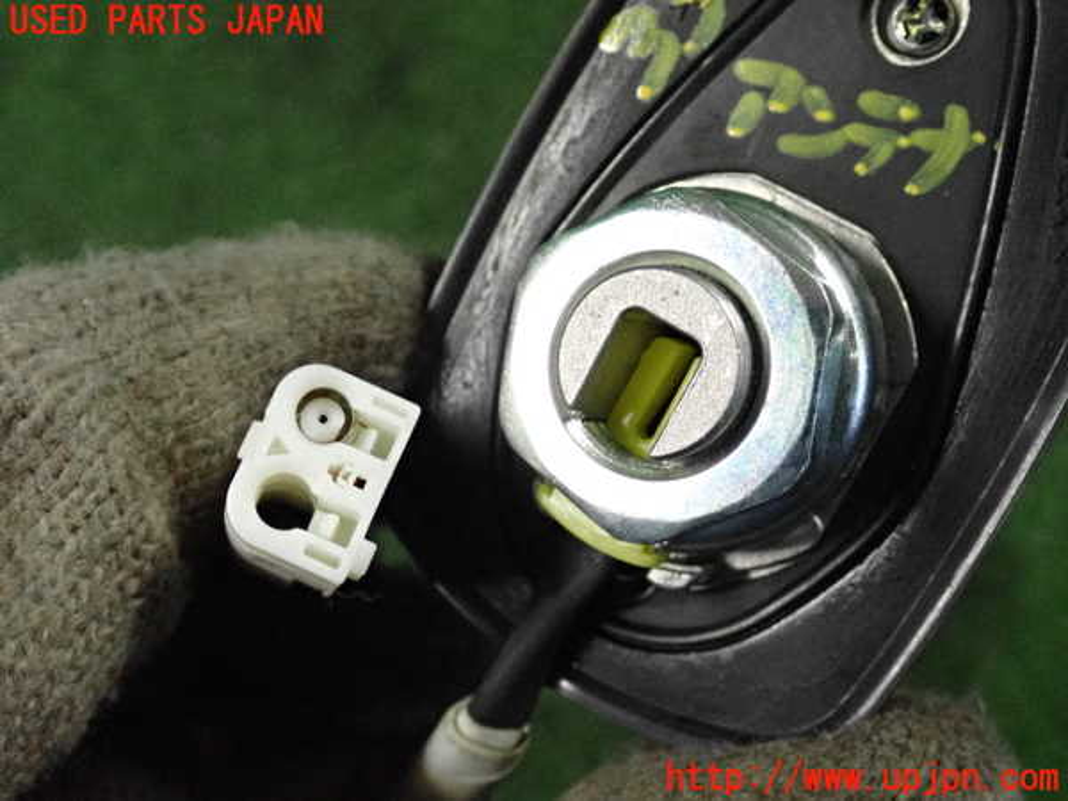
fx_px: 1666
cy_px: 400
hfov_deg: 35.5
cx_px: 534
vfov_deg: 27.0
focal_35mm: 54
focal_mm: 9.65
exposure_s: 1/125
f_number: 3.3
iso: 2500
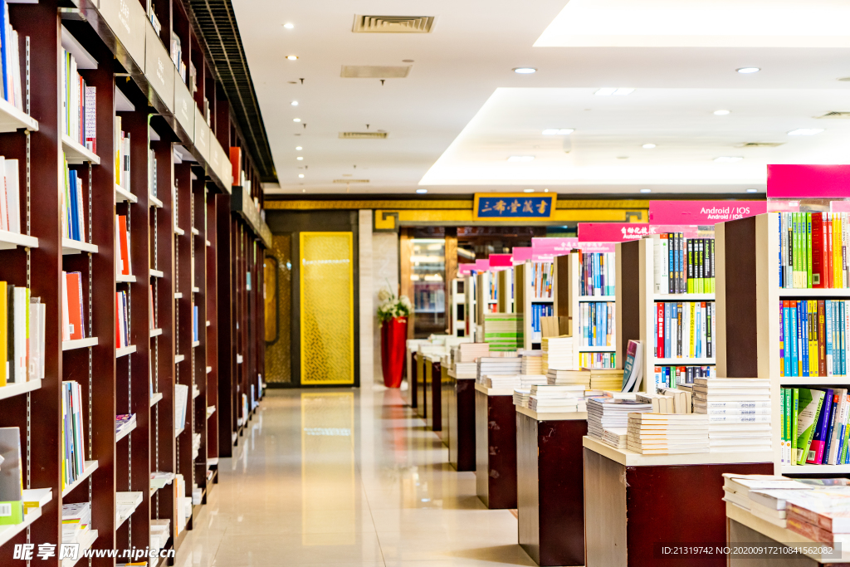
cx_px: 425
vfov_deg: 25.5
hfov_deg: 37.5
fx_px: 1251
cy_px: 284
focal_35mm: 53
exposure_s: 1/40
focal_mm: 53
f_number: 4.5
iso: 1000
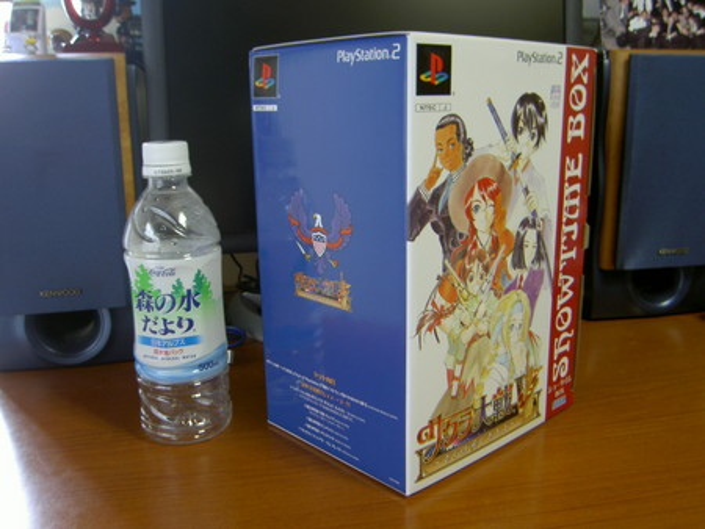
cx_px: 352
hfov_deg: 53.9
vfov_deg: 41.8
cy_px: 264
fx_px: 693
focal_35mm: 34
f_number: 2.8
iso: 50
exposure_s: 1/8
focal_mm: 5.6
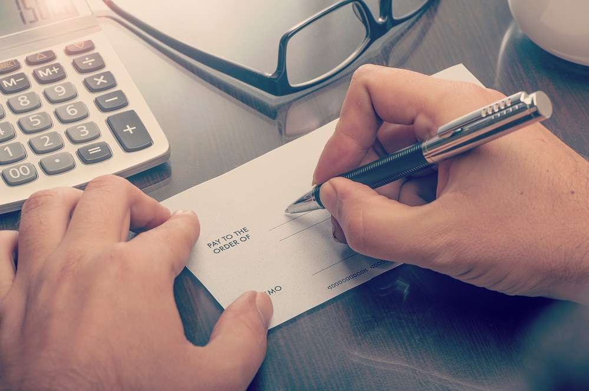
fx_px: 1406
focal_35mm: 86
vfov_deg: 15.9
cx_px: 294
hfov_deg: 23.7
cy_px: 196
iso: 100
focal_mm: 86
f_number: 11
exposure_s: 1/250
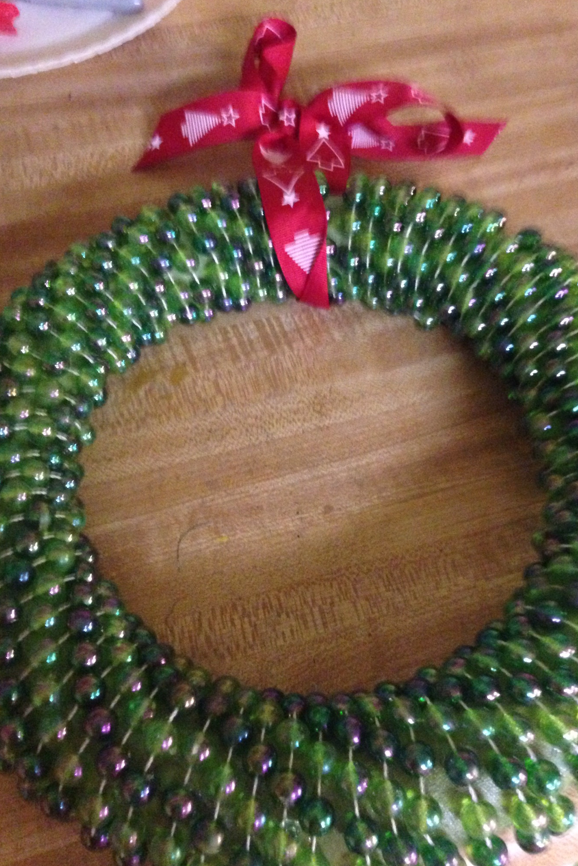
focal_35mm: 35
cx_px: 315
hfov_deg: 37.8
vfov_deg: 54.4
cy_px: 437
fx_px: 843
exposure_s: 1/15
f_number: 2.4
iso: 800
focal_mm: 4.12
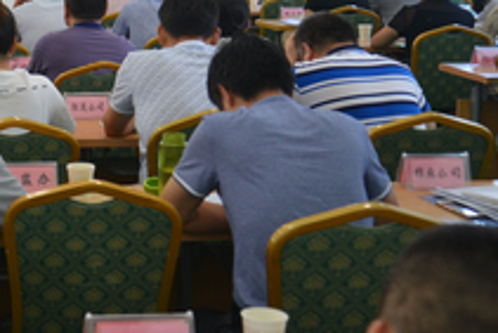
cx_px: -160
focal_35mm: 91
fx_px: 1260
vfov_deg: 15.0
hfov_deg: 20.3
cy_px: 63
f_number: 4
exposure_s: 1/60
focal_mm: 32
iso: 640
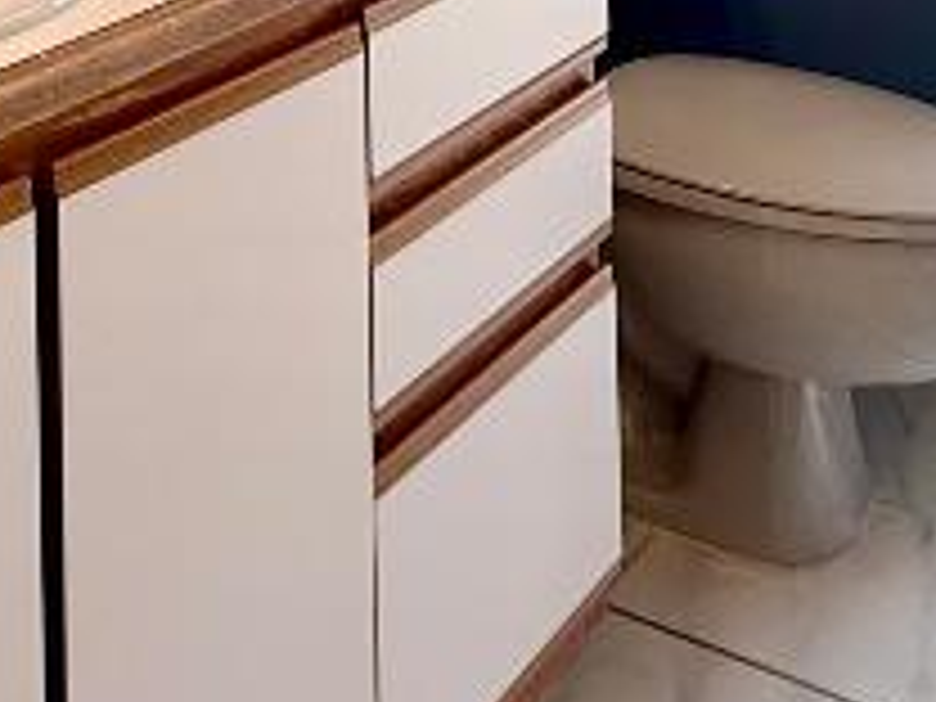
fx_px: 1866
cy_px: -580
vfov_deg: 17.2
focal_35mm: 69
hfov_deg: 27.9
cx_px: 292
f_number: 2.2
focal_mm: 2.22
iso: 125
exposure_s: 1/120
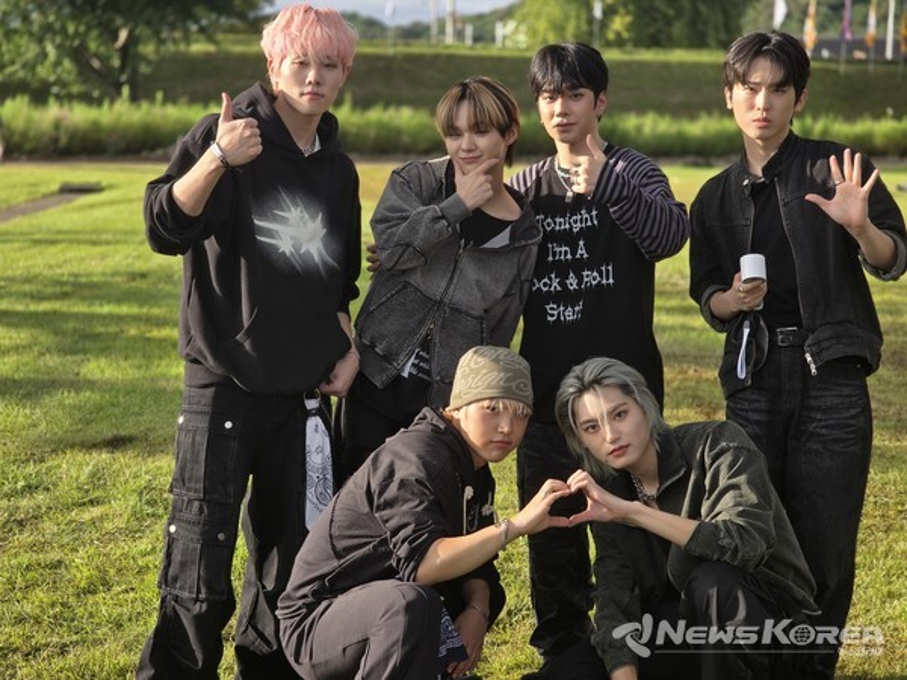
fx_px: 1808
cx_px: 454
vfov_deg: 21.3
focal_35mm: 69
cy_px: 340
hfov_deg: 28.2
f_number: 2.4
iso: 50
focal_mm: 7.9
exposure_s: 1/497
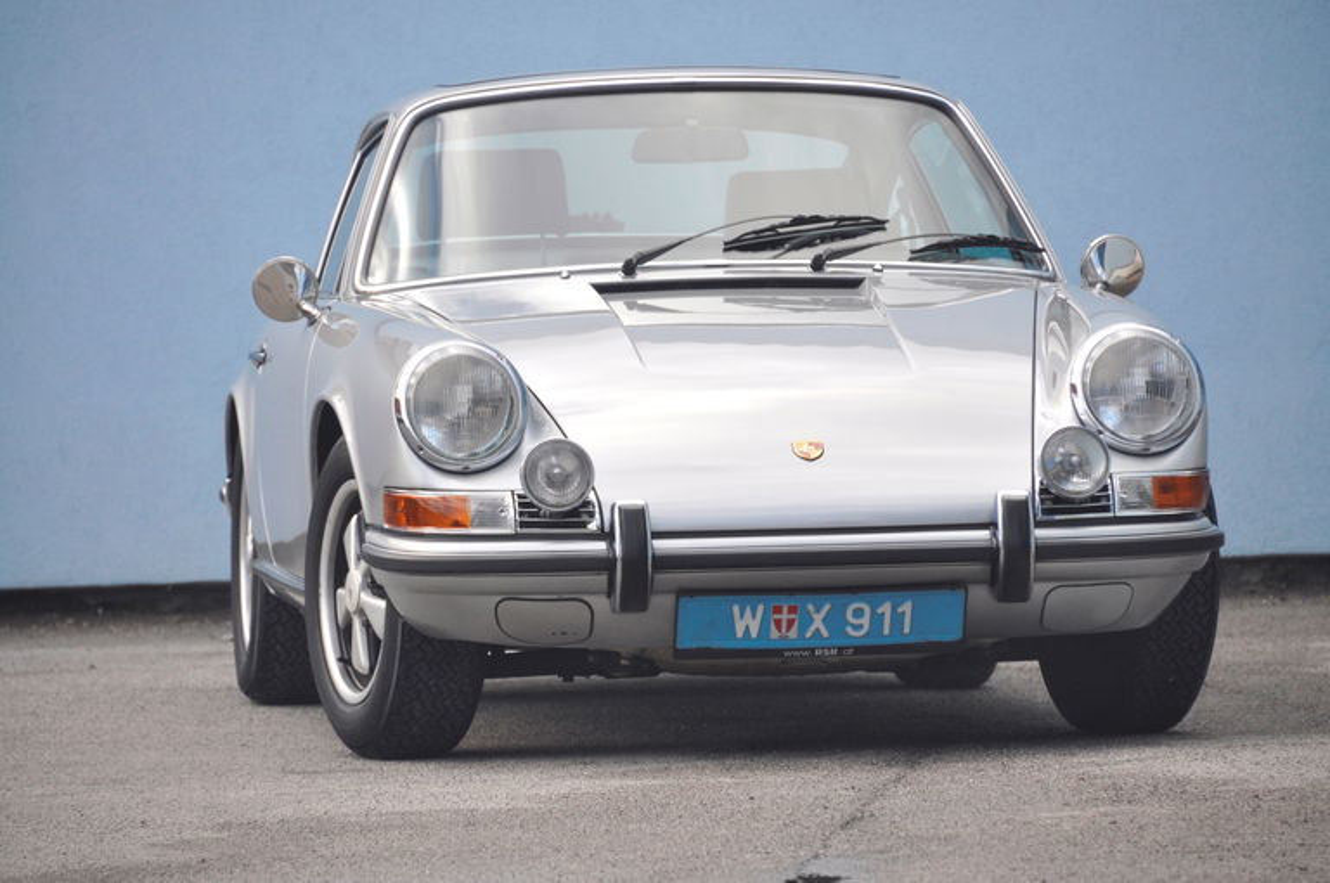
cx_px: 665
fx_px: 11623
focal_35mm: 315
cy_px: 442
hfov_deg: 6.5
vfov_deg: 4.4
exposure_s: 1/250
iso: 500
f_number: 6.3
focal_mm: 210
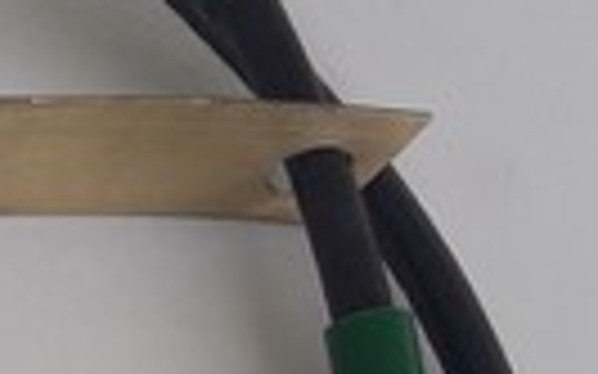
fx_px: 2900
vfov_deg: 7.3
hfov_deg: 11.1
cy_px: 442
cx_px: -418
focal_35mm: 178
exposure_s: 1/40
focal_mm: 3.7
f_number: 1.9
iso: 40
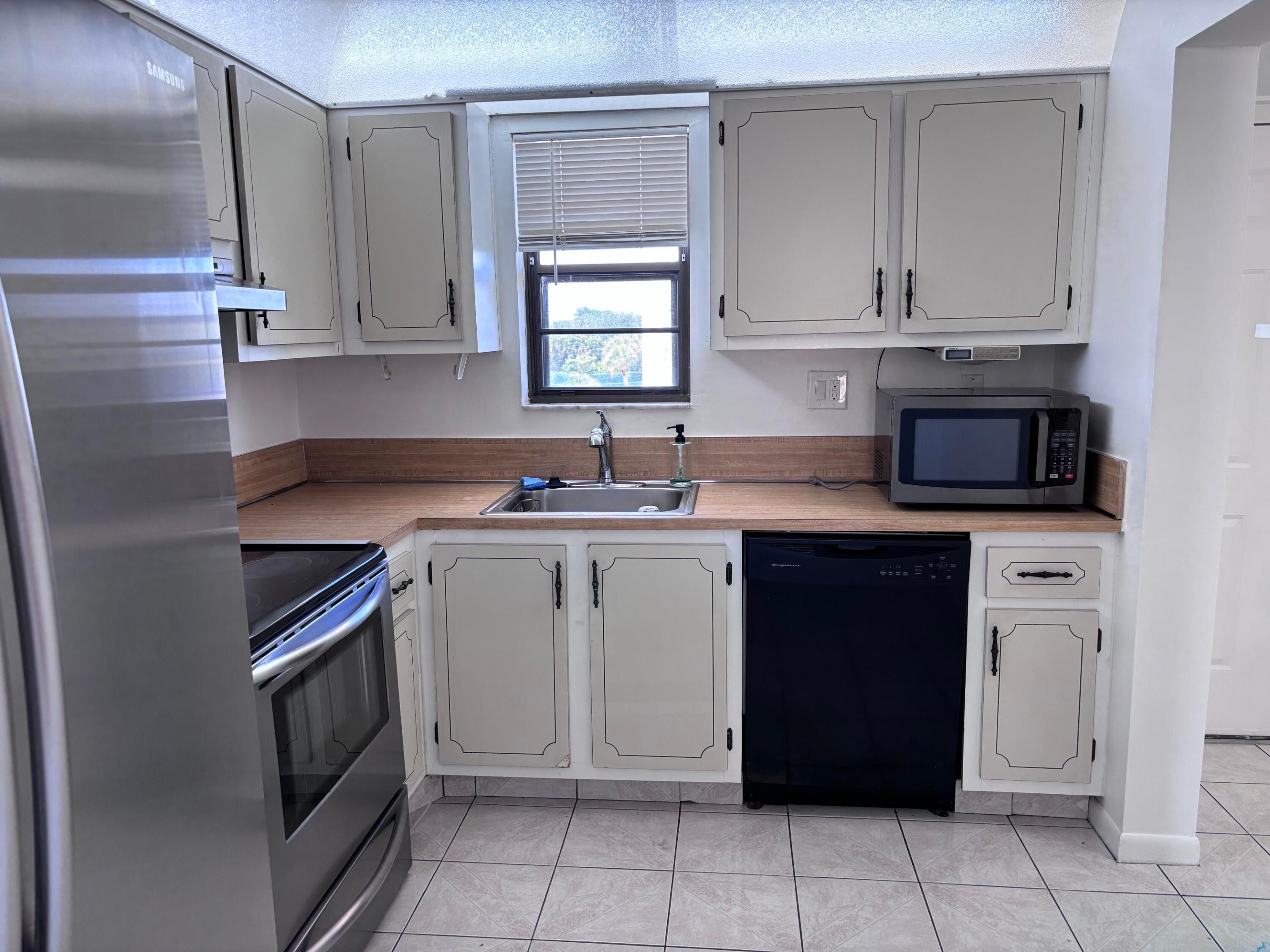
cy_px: 476
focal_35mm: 26
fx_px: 954
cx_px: 635
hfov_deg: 67.3
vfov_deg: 53.1
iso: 100
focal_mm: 5.96
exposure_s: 1/120
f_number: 1.6
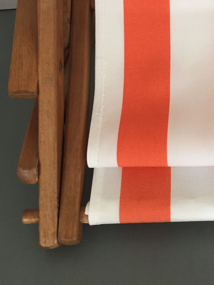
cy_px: 65
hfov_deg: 26.3
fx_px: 445
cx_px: 188
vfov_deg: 34.6
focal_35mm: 54
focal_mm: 4.15
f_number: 2.2
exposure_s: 1/33
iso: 160
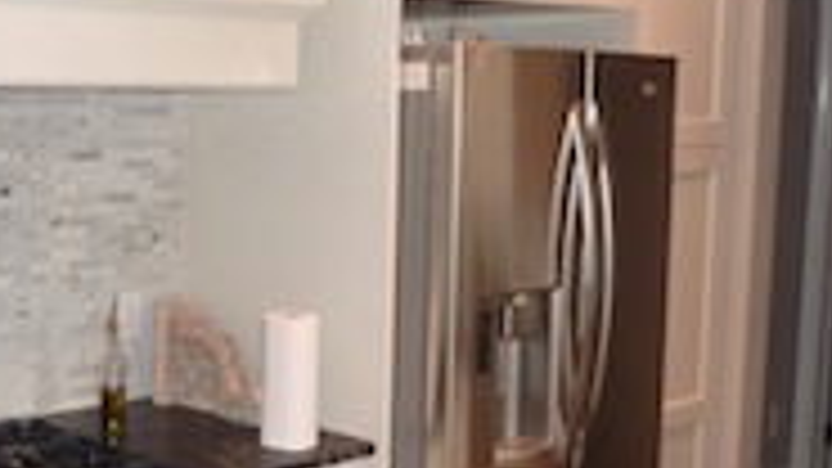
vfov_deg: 20.4
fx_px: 1301
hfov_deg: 34.6
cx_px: 189
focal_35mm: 59
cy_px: 248
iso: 200
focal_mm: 4.1
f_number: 3.3
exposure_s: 1/30
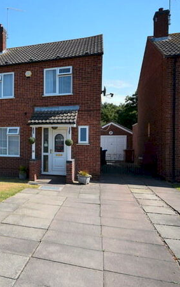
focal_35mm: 31
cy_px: 144
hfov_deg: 36.8
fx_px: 241
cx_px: 1
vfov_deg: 61.6
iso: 200
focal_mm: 13
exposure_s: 1/250
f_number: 8
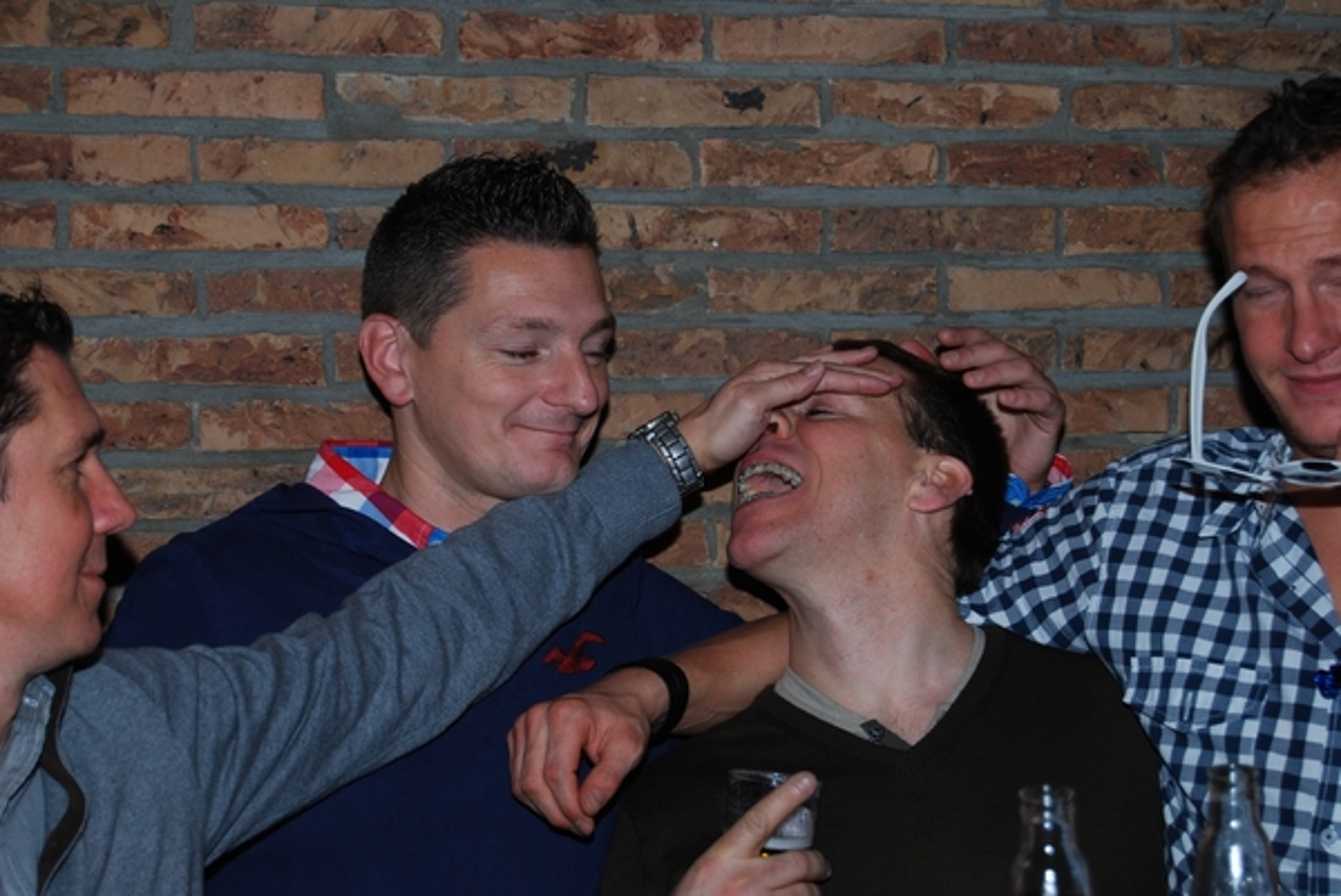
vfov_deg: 16.6
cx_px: 670
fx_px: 3075
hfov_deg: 24.6
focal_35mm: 82
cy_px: 448
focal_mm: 55
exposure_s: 1/60
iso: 200
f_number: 5.6
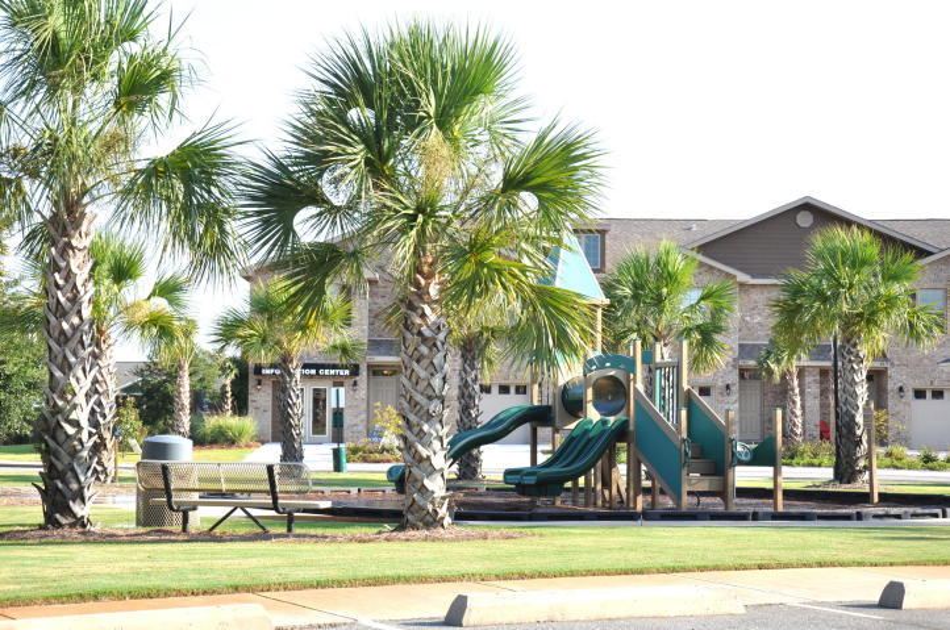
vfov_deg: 20.1
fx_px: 1778
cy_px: 315
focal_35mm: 68
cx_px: 475
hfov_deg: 29.9
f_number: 8
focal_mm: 45
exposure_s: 1/250
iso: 200
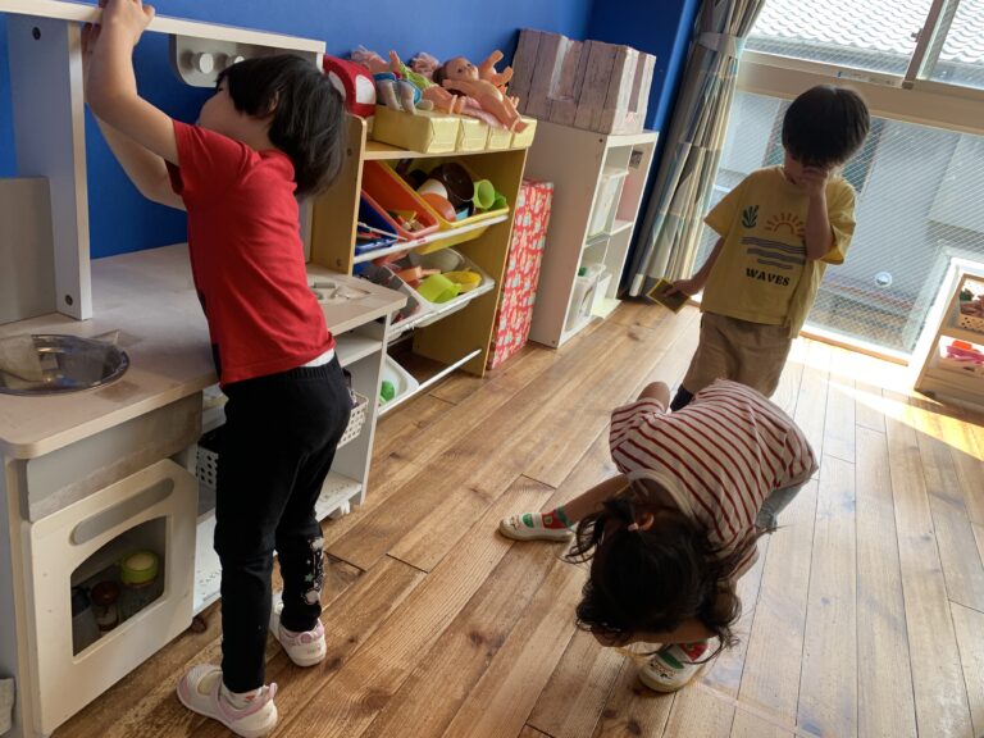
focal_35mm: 26
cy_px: 369
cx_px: 492
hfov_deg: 67.3
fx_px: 739
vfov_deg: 53.1
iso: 32
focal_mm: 4.25
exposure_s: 1/122
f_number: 1.8
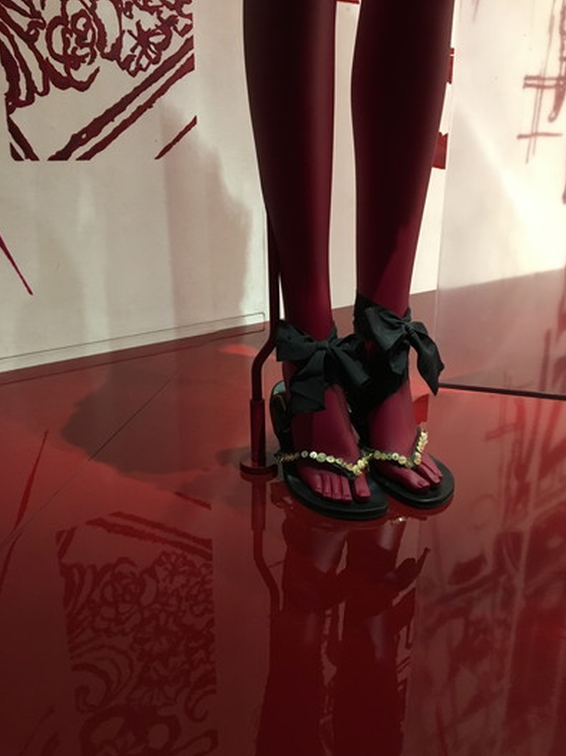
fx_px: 720
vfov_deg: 55.3
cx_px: 317
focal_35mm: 33
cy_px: 356
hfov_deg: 42.9
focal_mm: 4.15
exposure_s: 1/17
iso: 200
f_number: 2.2
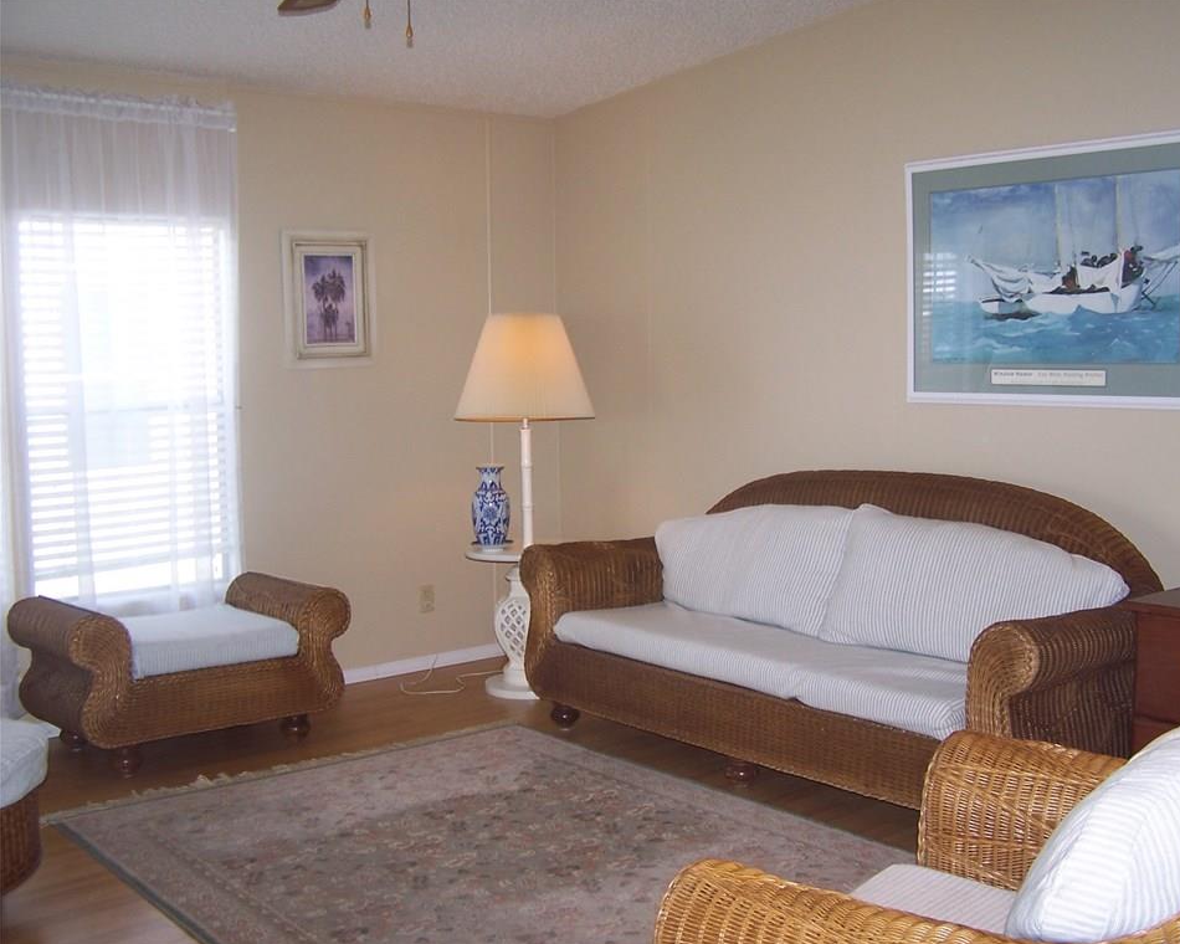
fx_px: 1397
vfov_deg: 37.3
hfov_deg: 45.8
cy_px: 472
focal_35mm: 40
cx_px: 635
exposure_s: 1/60
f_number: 2.8
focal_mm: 6.3
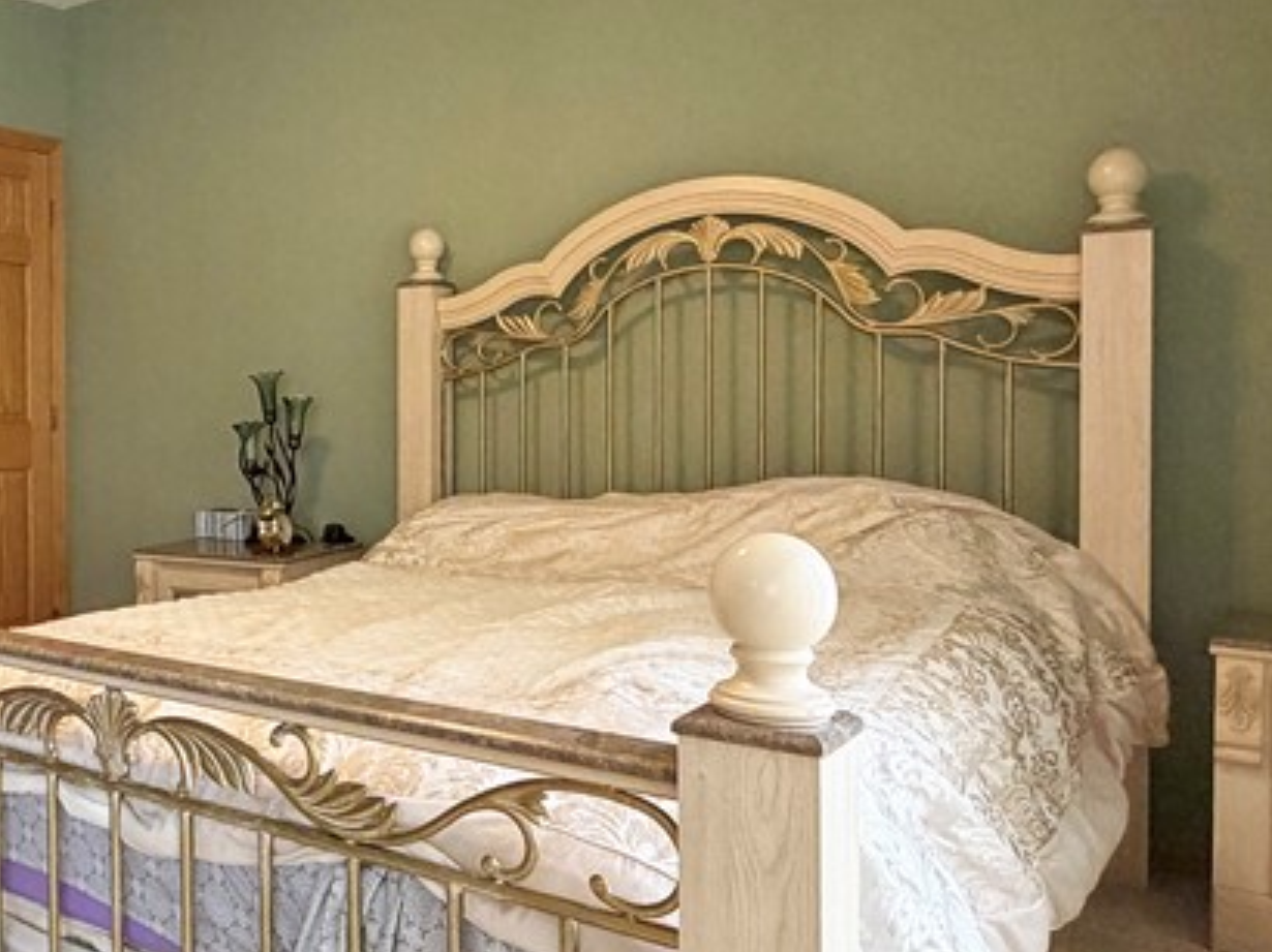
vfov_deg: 40.6
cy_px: 416
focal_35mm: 35
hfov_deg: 48.0
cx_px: 161
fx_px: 1285
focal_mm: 2.22
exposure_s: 1/60
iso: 250
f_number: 2.2
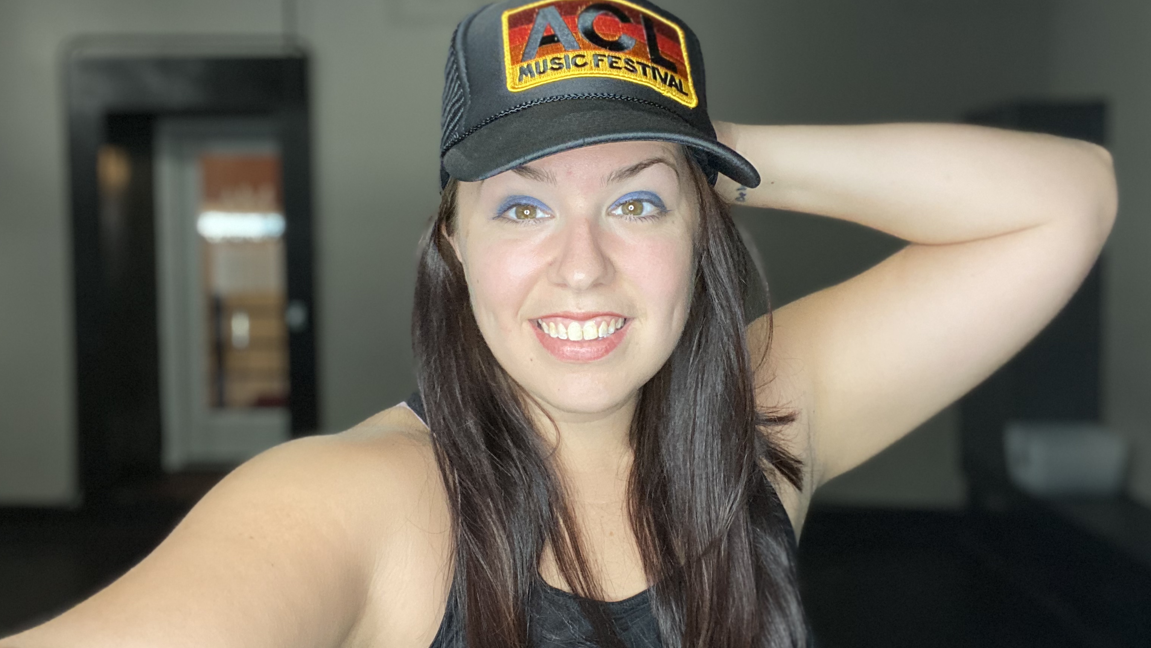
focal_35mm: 33
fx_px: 1007
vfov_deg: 35.6
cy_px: 286
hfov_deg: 59.5
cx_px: 577
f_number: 2.2
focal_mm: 2.71
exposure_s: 1/60
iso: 125
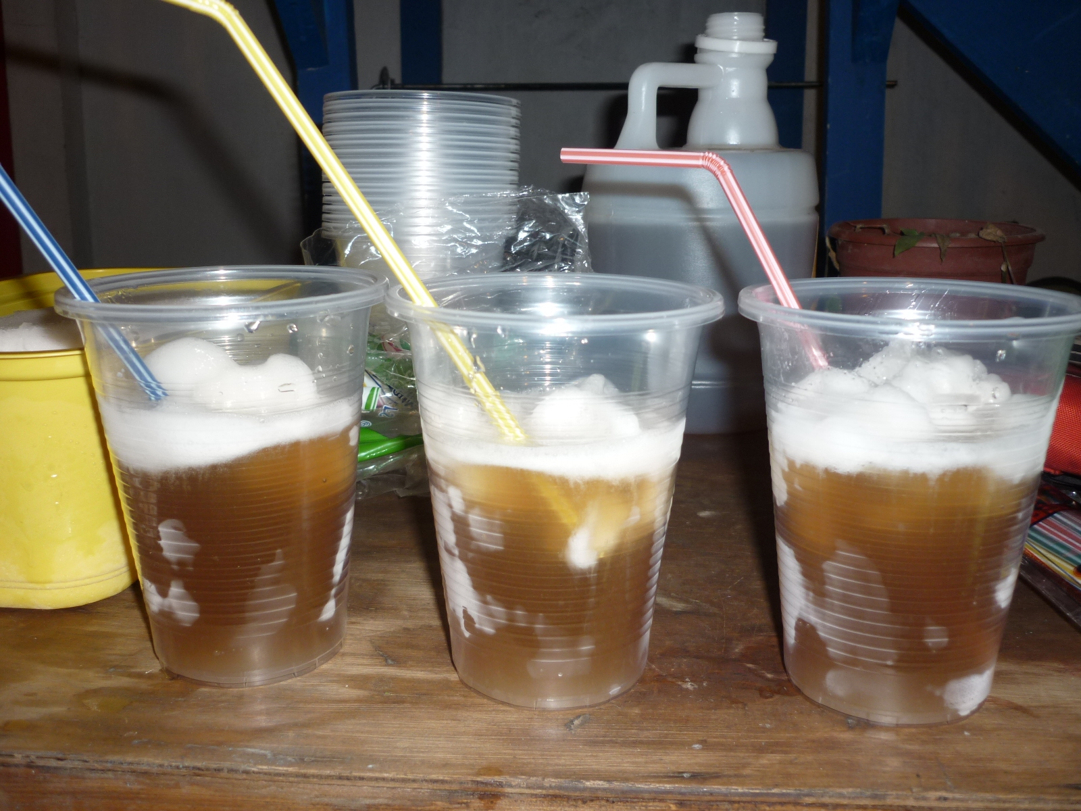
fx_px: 1031
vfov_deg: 42.9
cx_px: 540
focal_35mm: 33
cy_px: 406
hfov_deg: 55.4
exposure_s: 1/30
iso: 100
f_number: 2.8
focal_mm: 5.5
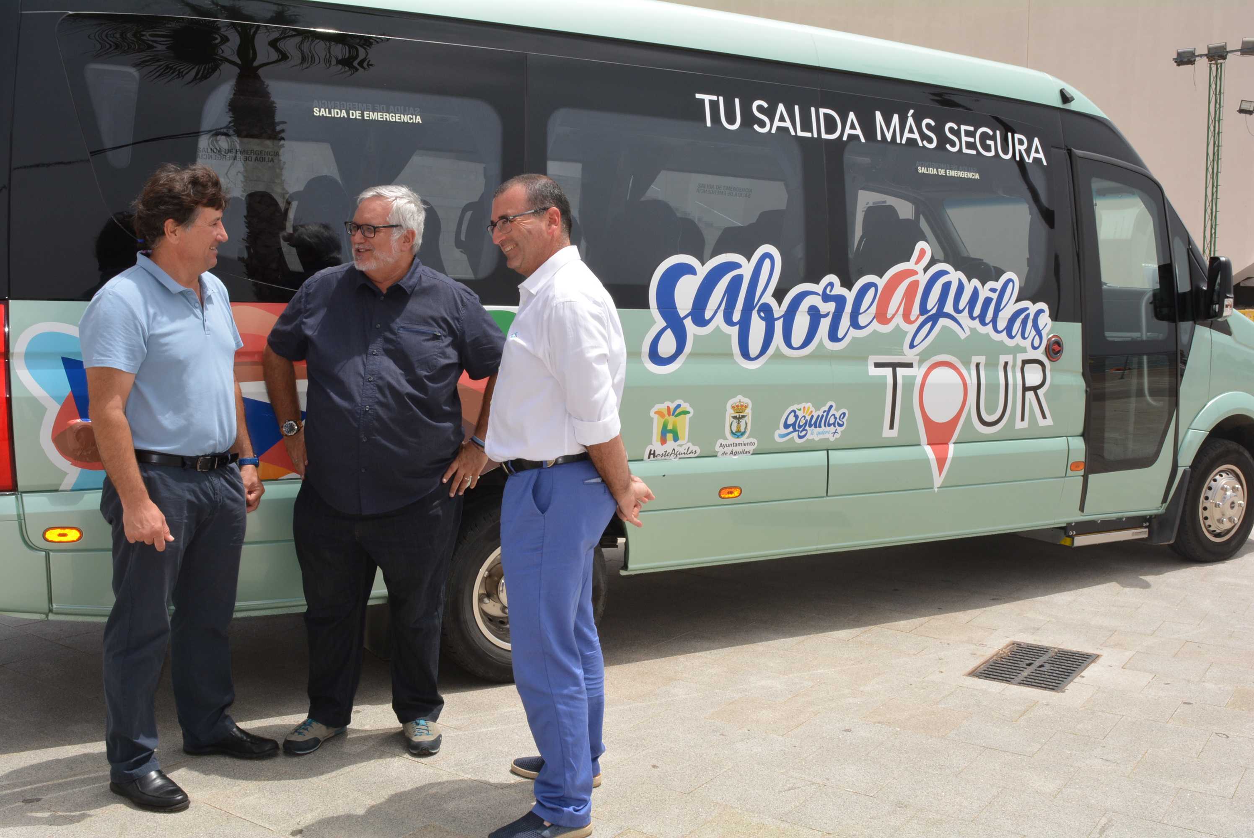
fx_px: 1255
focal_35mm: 36
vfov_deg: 36.9
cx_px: 627
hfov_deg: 53.1
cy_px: 419
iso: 400
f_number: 20
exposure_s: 1/200
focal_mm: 24
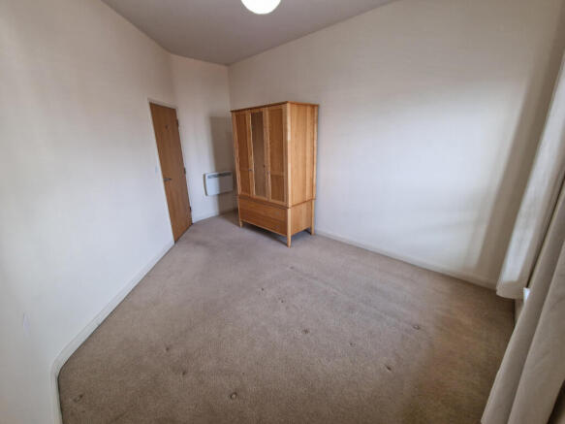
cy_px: 212
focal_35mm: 13
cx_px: 282
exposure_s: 1/50
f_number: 2.2
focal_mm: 2.2
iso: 200
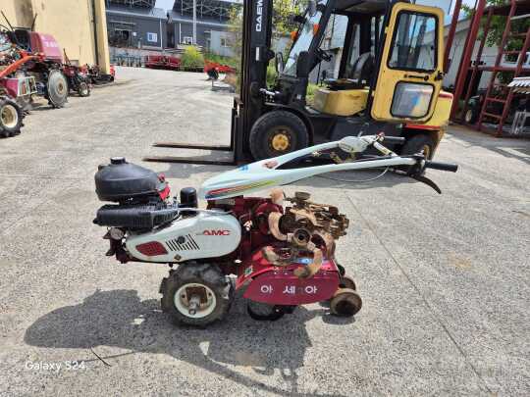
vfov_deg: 58.9
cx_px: 265
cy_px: 198
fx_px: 352
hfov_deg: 73.9
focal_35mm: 23
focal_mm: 5.4
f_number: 1.8
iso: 25
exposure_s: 1/1580
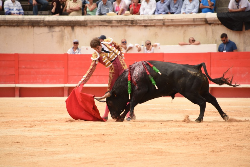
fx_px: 2084
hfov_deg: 6.9
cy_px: 84
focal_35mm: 300
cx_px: 125
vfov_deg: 4.6
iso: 400
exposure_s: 1/800
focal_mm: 300
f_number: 7.1
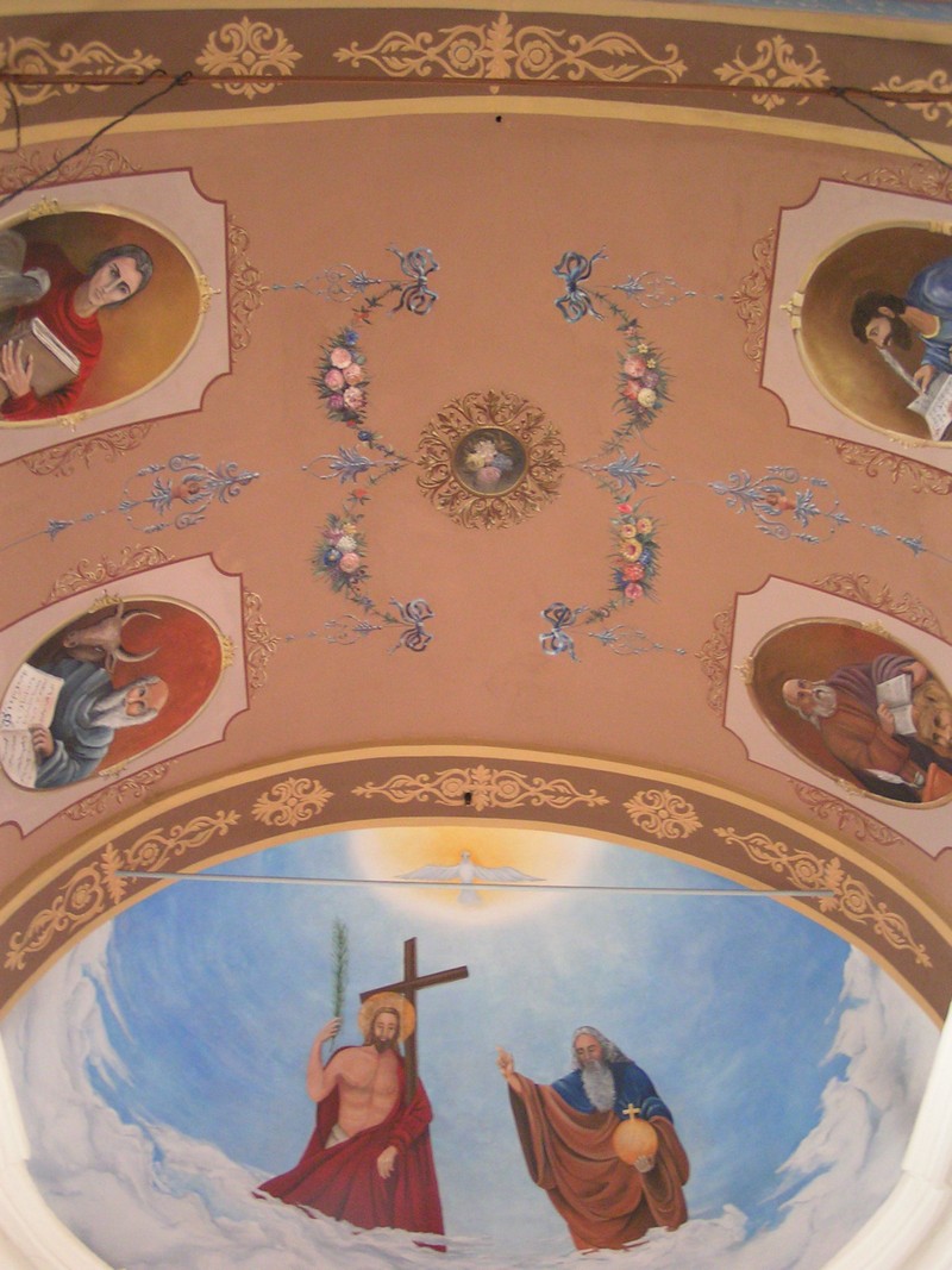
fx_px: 1394
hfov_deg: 37.7
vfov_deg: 49.0
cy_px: 635
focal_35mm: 38
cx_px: 476
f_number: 2.8
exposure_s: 1/13
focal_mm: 5.8
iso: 200
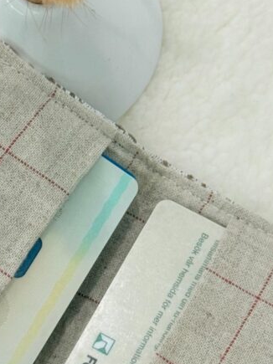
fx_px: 1189
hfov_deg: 13.0
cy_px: 236
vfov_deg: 17.4
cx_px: 55
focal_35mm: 113
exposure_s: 1/60
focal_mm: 6.76
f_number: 1.78
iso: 125
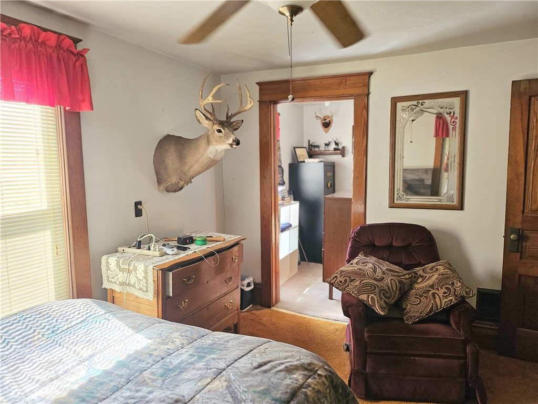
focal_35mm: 24
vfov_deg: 56.8
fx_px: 373
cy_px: 202
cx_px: 269
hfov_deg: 71.6
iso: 160
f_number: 1.8
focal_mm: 5
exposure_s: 1/120
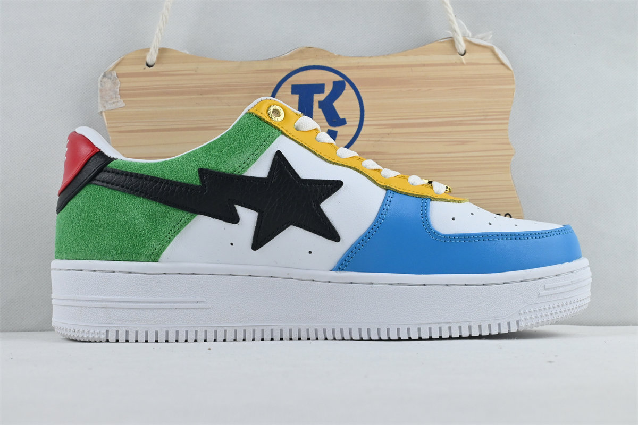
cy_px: 212
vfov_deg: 27.3
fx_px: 877
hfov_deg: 40.0
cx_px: 319
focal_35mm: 50
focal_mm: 33
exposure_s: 1/200
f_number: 10
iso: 1000
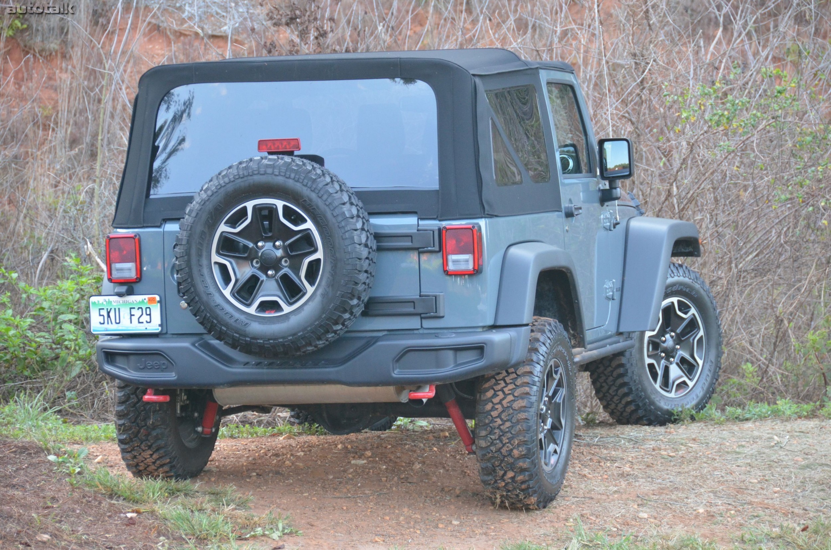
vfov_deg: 7.6
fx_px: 4147
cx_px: 416
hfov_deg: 11.4
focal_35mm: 180
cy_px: 275
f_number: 5.3
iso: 1600
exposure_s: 1/200
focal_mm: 120
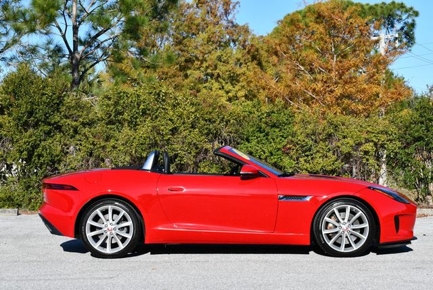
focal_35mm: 84
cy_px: 145
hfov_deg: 24.2
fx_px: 1011
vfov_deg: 16.3
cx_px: 216
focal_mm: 42
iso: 100
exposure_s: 1/250
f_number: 8
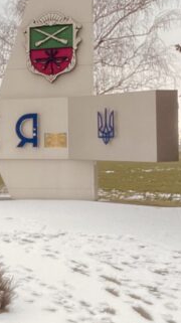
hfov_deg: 13.6
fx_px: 684
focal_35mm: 80
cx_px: -136
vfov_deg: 26.5
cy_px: 129
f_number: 2.2
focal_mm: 2.71
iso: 25
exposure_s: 1/135
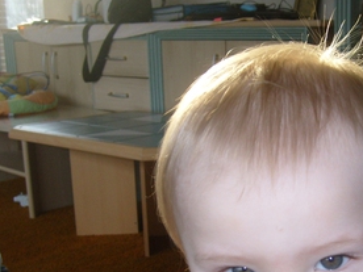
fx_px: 598
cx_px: 275
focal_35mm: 57
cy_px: 198
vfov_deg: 25.4
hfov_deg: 33.1
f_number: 2.8
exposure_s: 1/45
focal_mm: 5.8
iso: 100
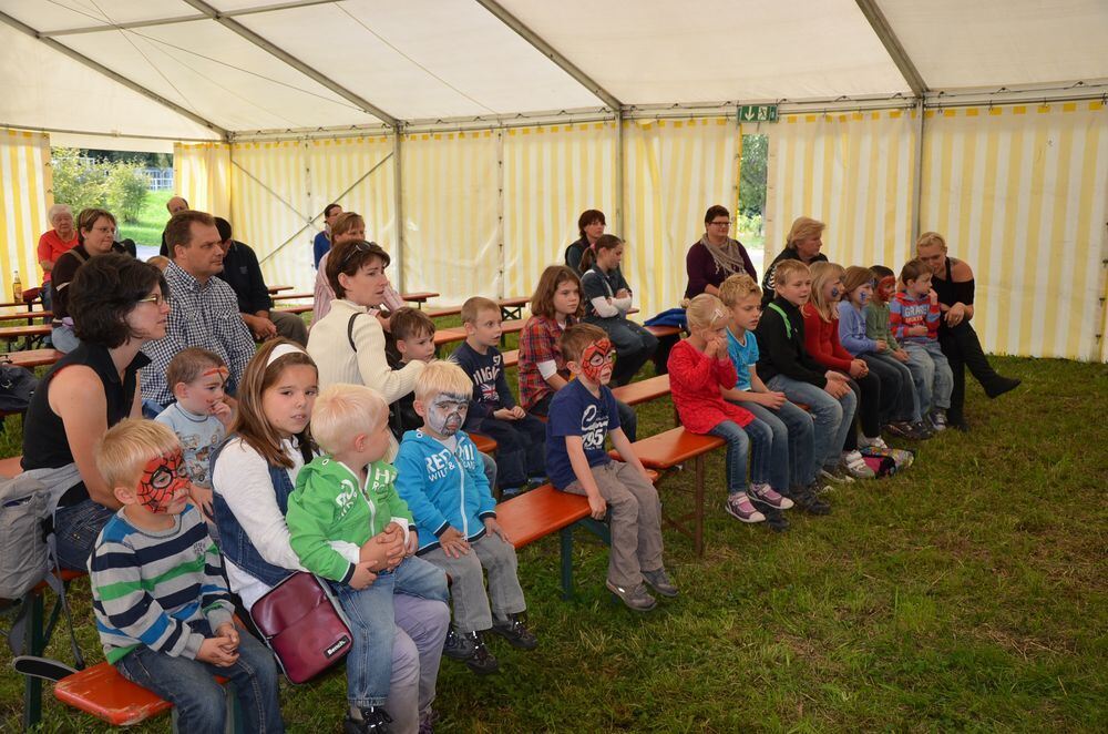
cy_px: 367
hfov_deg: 57.3
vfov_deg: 39.8
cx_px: 554
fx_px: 1013
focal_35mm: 33
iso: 100
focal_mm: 22
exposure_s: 1/100
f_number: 3.8
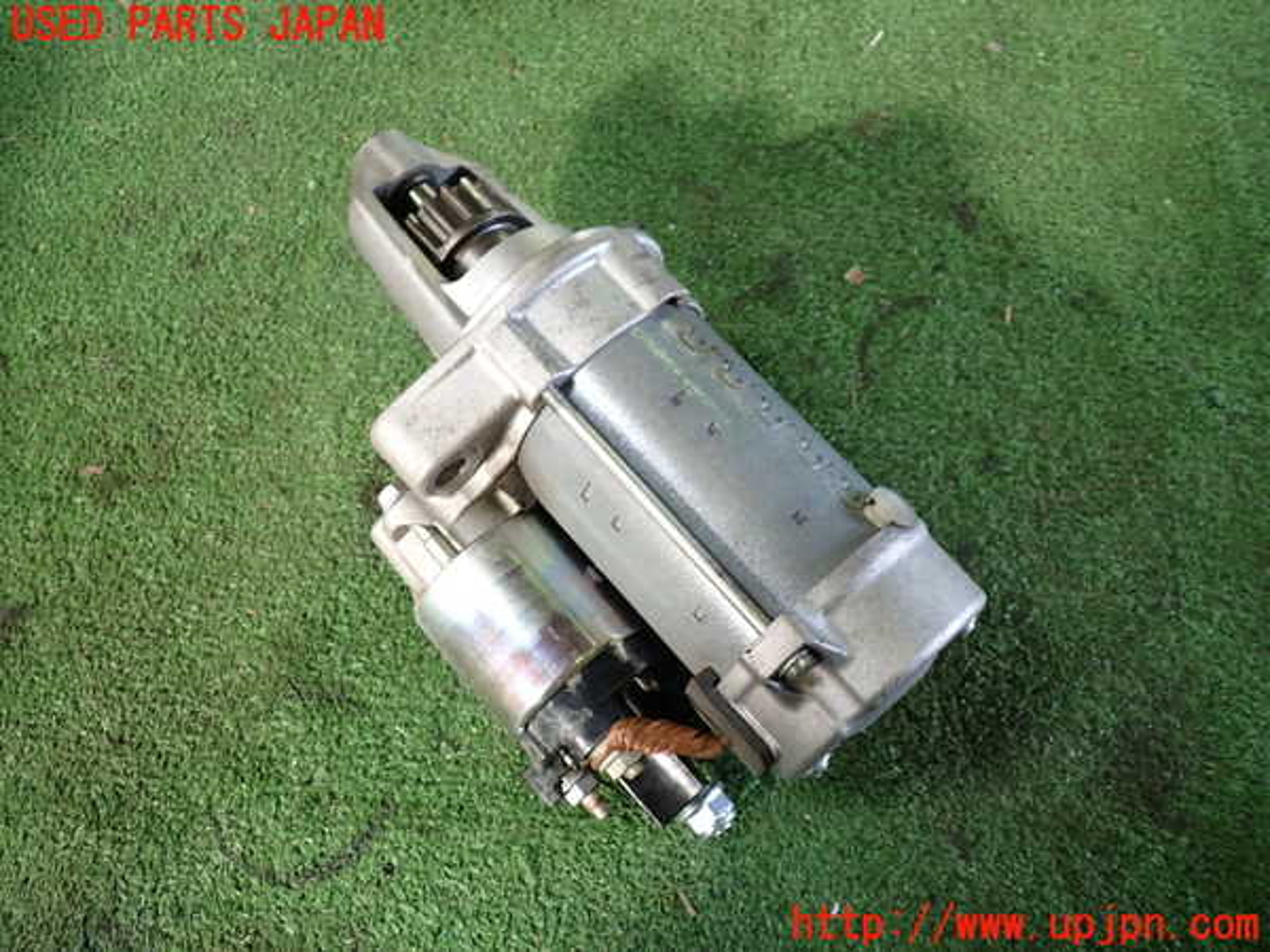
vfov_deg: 46.8
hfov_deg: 60.0
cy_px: 476
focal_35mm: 30
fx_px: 1101
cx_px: 635
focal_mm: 5.4
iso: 200
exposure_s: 1/40
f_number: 2.3
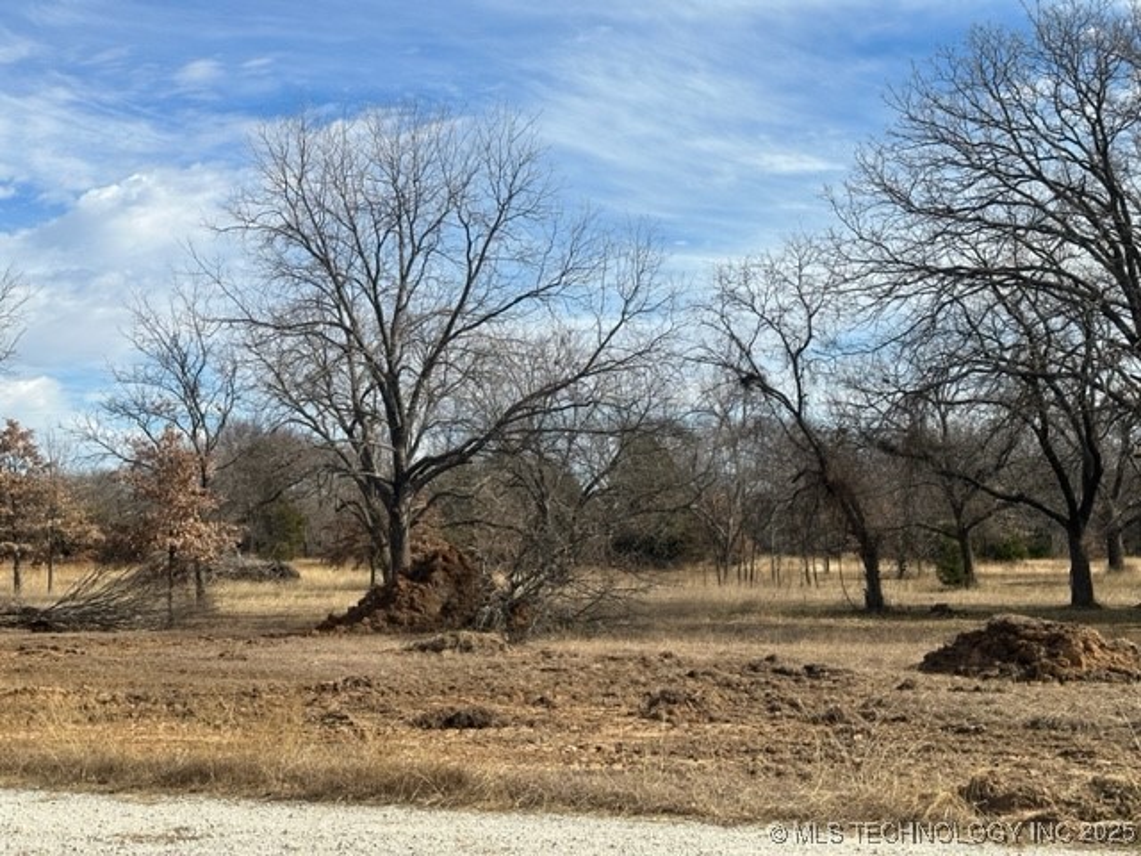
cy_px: 428
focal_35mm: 48
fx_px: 1582
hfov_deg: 39.7
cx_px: 570
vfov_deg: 30.3
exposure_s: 1/3876
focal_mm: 6.86
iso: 64
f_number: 1.78
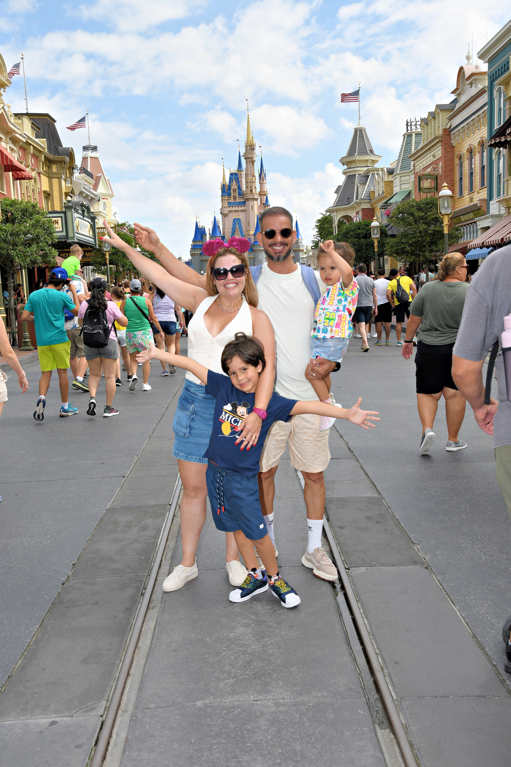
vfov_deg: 53.1
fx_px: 766
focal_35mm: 36
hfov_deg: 36.9
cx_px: 256
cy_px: 384
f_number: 7.1
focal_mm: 24
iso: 100
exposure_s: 1/200
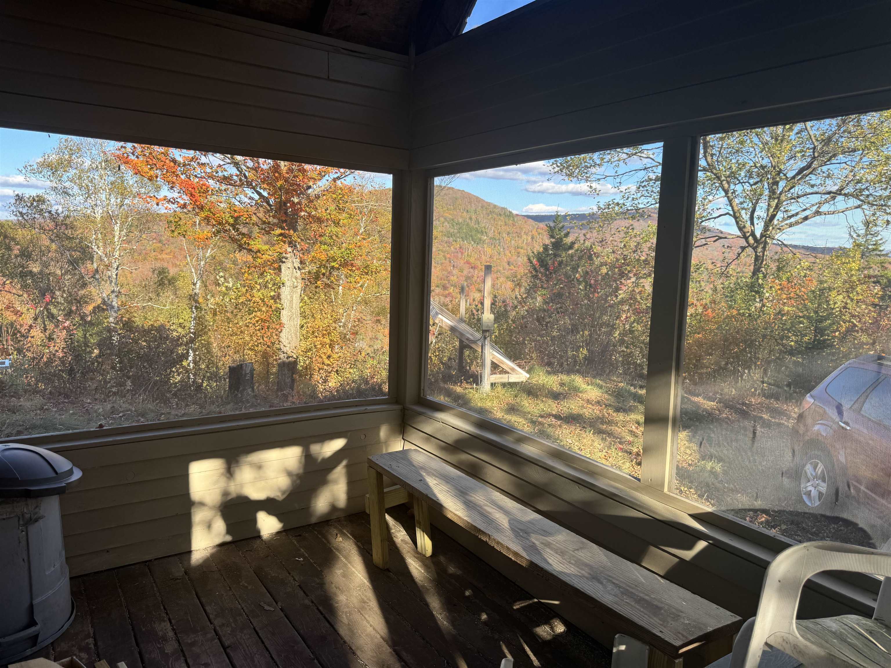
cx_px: 446
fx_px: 618
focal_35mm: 24
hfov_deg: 71.6
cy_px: 334
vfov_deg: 56.8
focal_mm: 6.76
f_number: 1.78
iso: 80
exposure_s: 1/912
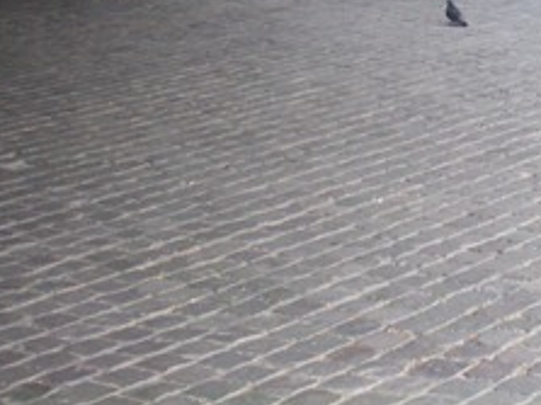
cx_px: 750
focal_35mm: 109
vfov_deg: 13.0
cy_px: -172
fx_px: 1703
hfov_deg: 16.8
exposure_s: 1/60
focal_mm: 6.3
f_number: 3.1
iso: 80
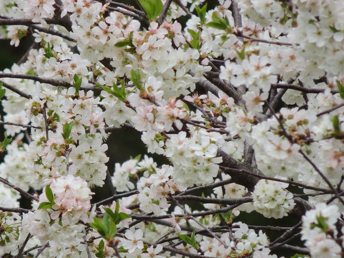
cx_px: 82
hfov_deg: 1.3
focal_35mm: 1559
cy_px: 175
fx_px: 15495
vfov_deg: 1.0
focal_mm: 180
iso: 180
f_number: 5.9
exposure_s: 1/500
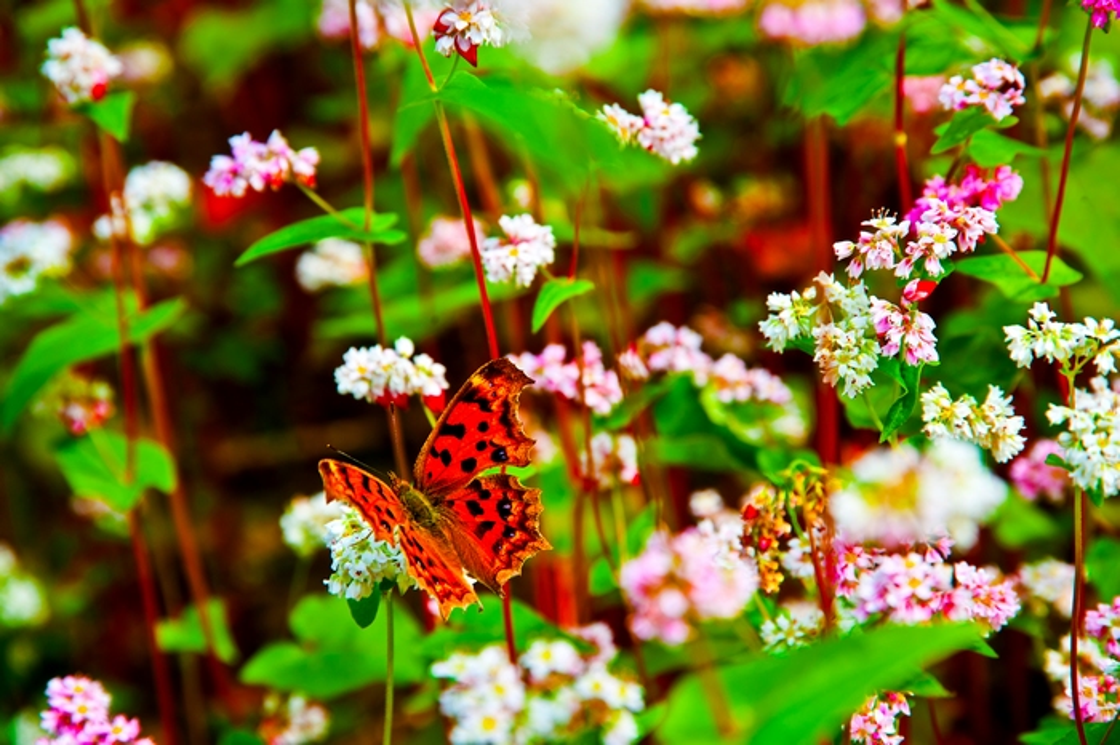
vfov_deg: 11.4
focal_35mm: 120
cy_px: 372
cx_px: 560
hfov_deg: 17.1
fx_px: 3731
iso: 200
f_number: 10
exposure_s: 1/200
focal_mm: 120
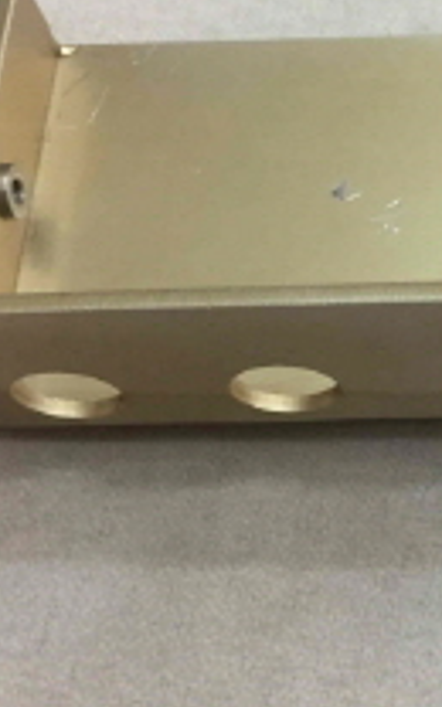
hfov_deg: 16.2
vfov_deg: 26.7
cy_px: 282
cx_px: 551
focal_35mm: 77
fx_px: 1484
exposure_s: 1/30
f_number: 2.2
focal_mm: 4.15
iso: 125
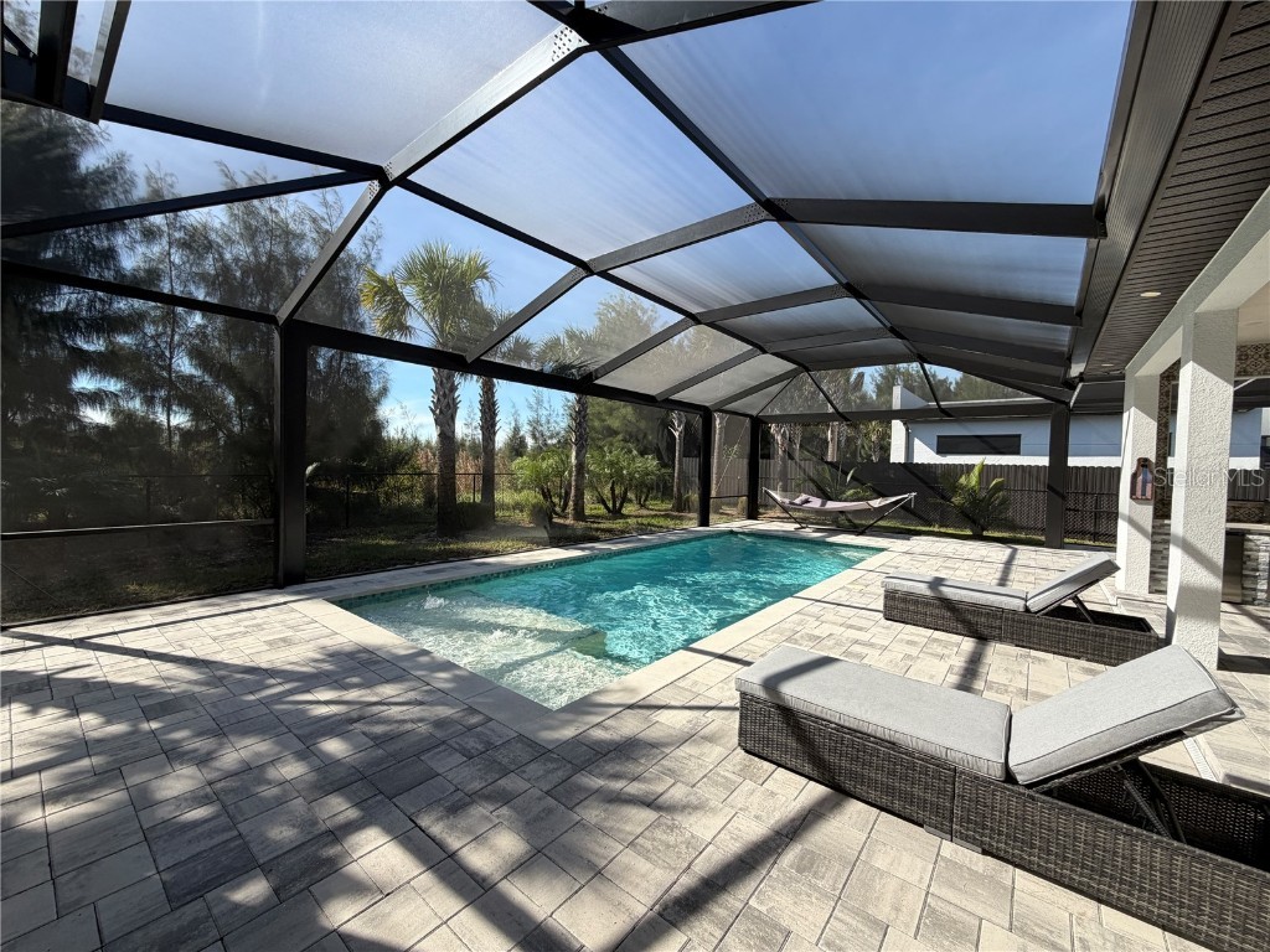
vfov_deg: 85.7
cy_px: 476
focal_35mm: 14
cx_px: 635
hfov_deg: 102.1
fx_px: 514
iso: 40
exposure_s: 1/579
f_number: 2.2
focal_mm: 2.22
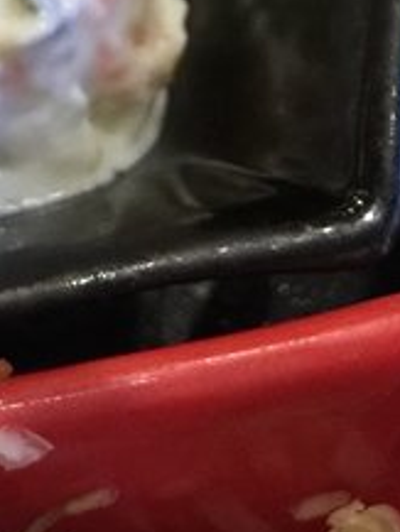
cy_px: -431
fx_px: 1647
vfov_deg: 15.7
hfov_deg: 13.5
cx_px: -52
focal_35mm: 107
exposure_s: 1/15
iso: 125
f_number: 2.2
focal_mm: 4.15
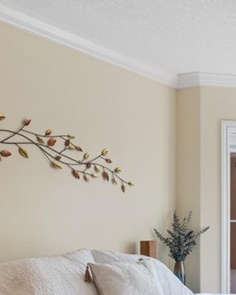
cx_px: 245
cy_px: 226
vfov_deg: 29.1
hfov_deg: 22.8
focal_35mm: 64
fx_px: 559
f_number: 9.5
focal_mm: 16
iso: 400
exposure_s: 1/30
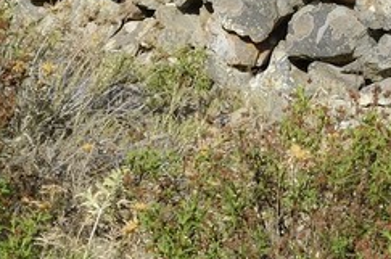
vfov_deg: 4.7
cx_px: 607
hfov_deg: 7.3
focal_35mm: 277
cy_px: -532
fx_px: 3003
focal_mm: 42
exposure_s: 1/320
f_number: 11
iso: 200
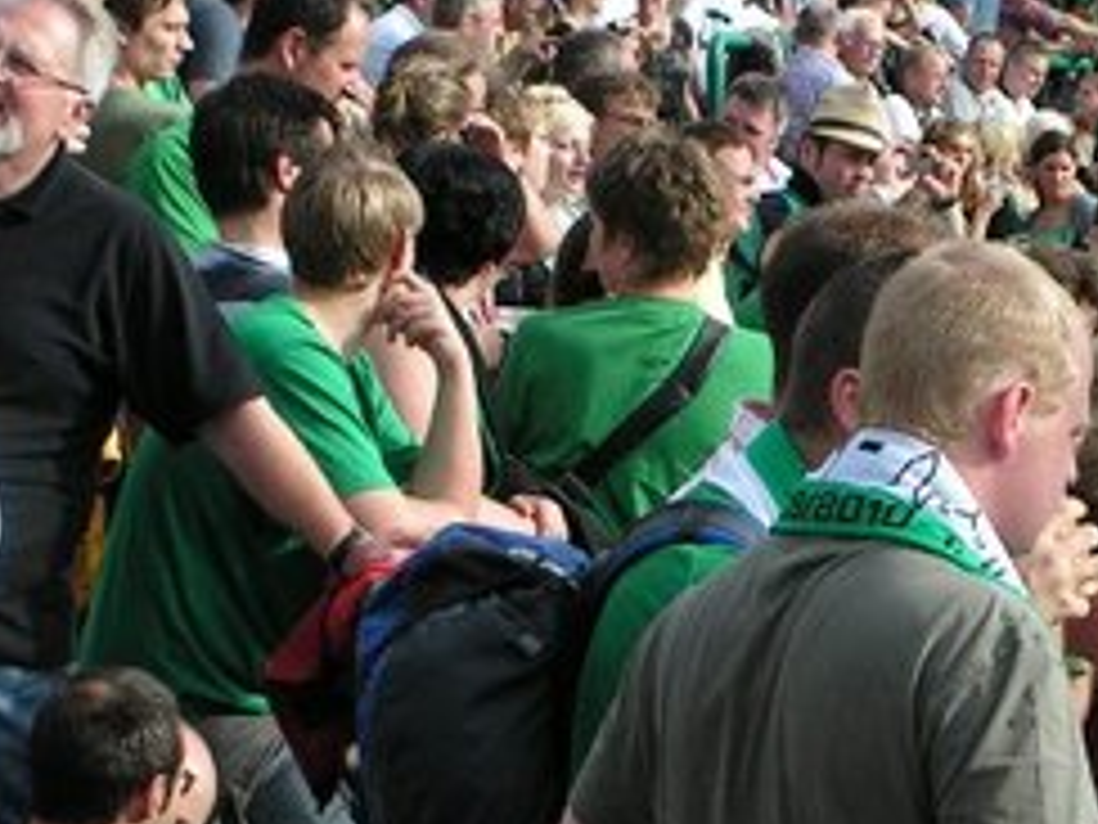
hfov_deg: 10.2
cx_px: 878
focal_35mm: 194
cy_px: 486
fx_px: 6154
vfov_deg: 7.7
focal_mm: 12.1
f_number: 5.6
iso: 50
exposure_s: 1/200
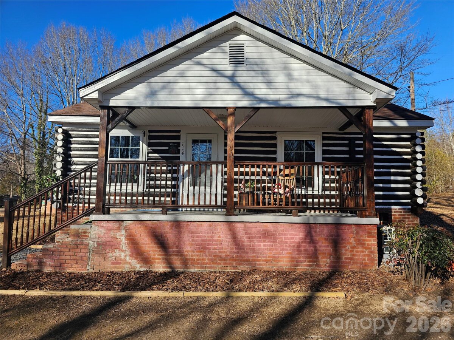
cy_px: 170
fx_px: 302
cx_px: 227
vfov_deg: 58.9
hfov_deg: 73.9
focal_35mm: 23
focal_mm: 6.3
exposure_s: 1/572
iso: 12
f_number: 1.7
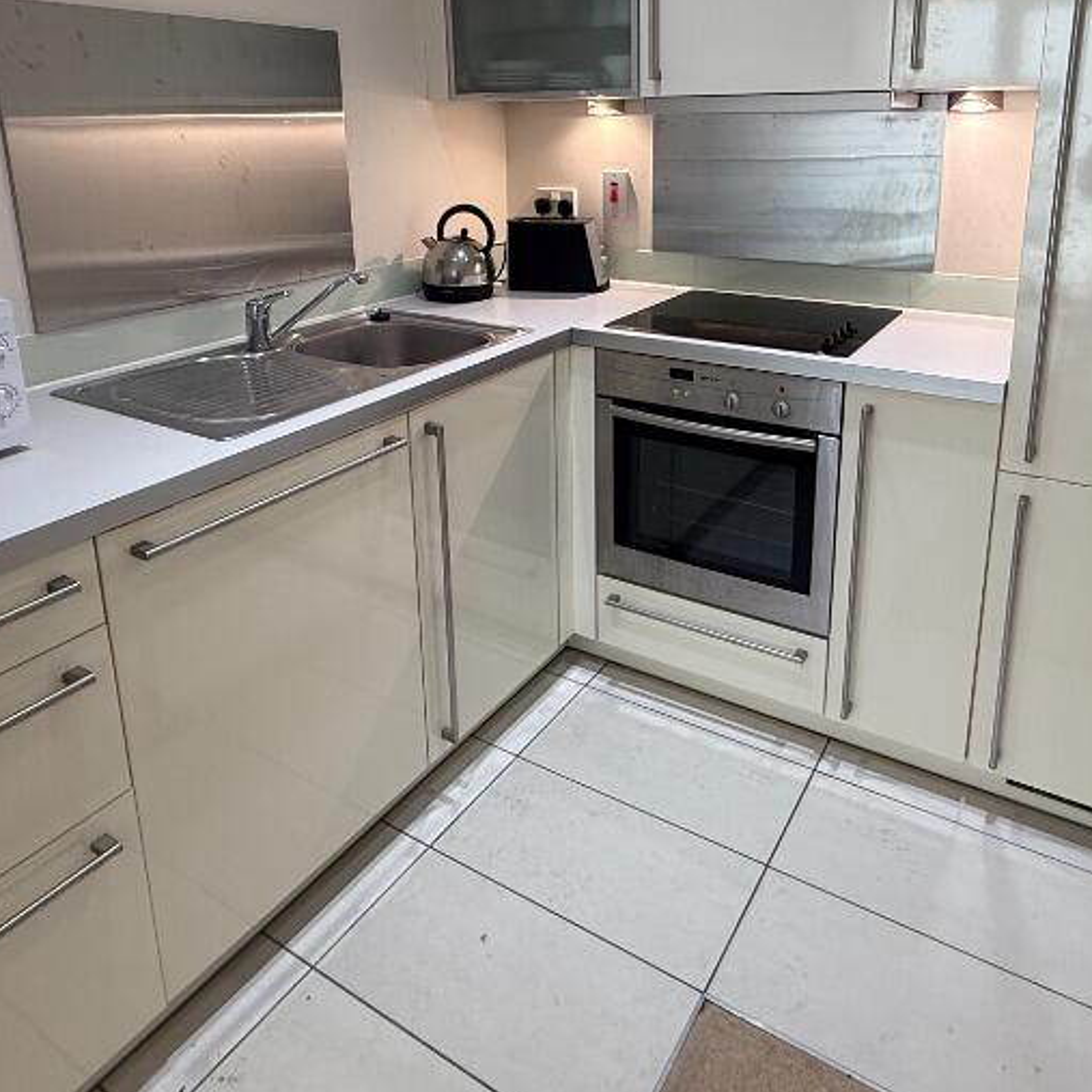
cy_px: 334
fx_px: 892
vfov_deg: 60.9
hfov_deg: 62.8
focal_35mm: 25
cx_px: 601
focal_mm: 2.22
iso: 160
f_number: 2.2
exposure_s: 1/100
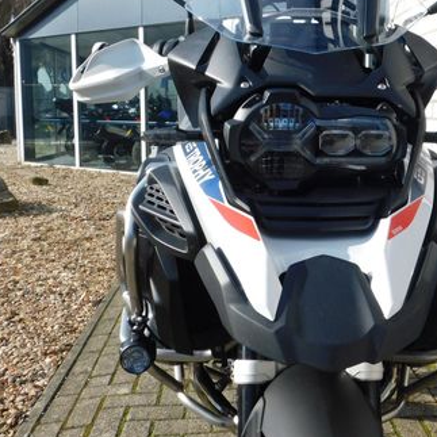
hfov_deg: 39.3
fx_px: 600
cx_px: 306
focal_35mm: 42
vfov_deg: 39.8
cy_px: 173
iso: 125
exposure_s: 1/1000
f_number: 3
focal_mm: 4.1
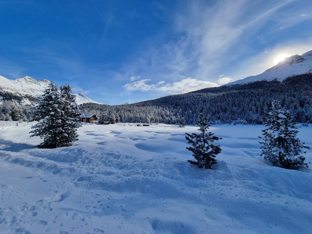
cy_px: 117
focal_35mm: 13
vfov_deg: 89.9
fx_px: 117
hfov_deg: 106.2
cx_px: 156
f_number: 2.2
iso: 50
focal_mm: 2.2
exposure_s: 1/1948
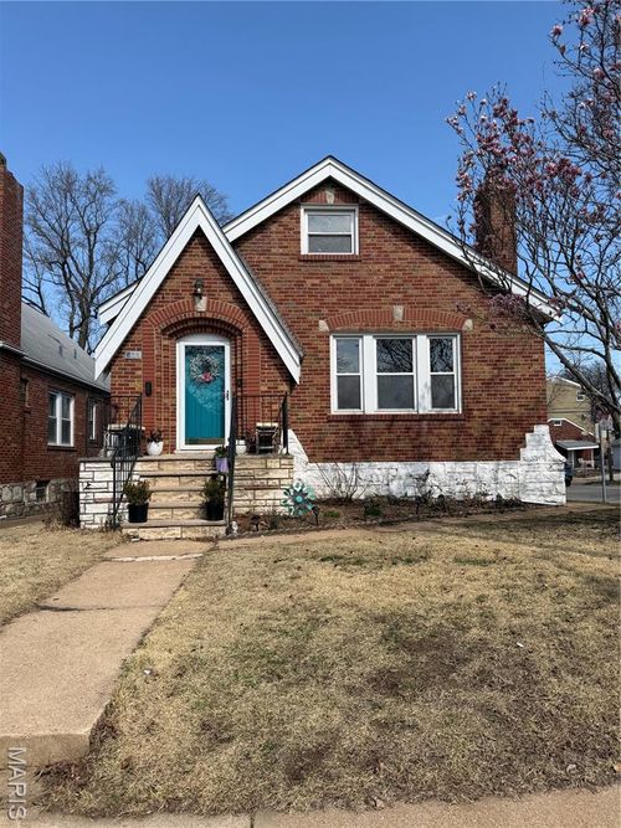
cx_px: 310
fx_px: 574
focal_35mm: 24
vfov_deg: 71.6
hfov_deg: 56.8
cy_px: 414
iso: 80
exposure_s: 1/3759
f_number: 1.78
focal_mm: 6.76
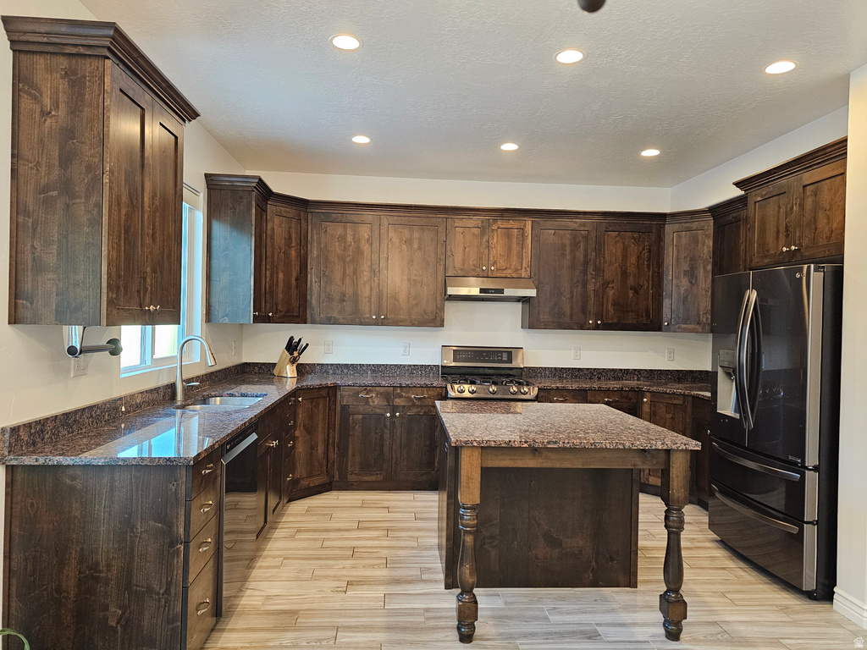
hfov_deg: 73.9
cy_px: 325
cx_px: 434
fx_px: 576
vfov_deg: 58.9
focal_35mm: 23
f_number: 1.7
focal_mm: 6.3
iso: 640
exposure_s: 1/120
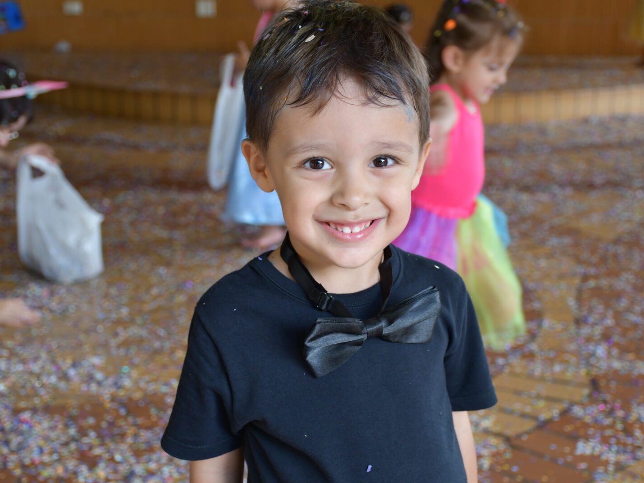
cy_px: 267
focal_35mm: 67
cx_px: 350
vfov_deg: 21.9
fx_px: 1247
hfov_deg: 29.0
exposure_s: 1/200
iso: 800
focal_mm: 35
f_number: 4.2
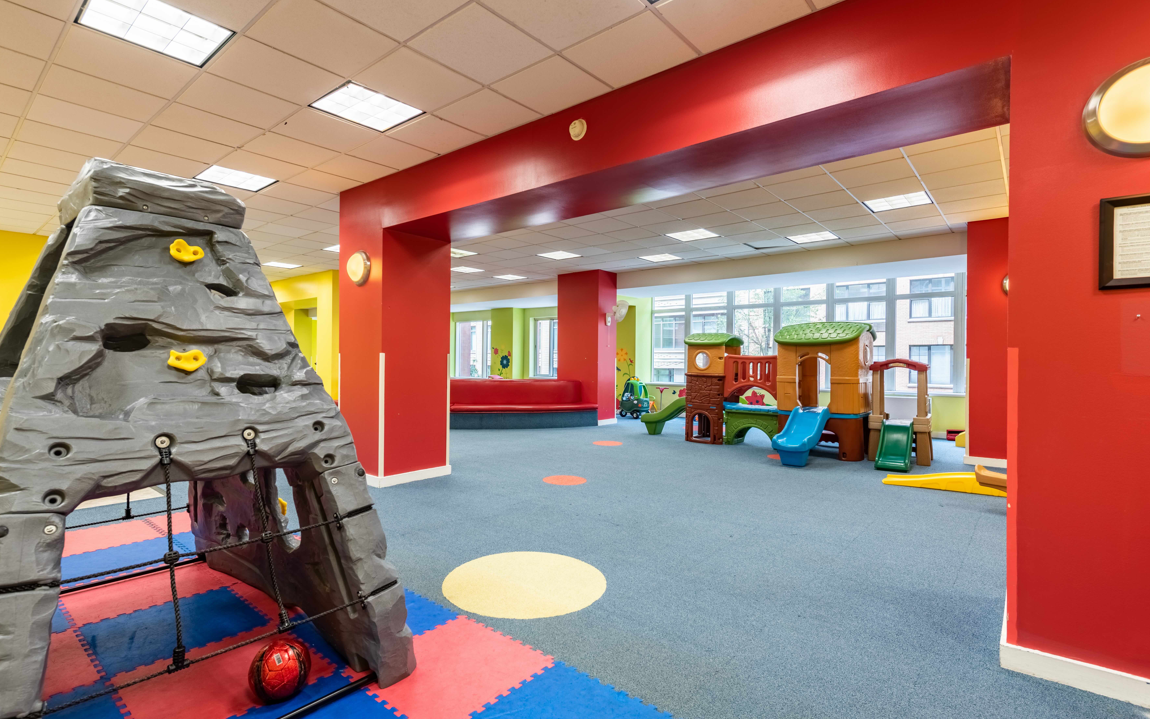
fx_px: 533
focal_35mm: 17
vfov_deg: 68.0
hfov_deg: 94.3
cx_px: 559
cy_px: 374
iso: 320
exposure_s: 1/200
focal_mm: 16
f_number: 6.3
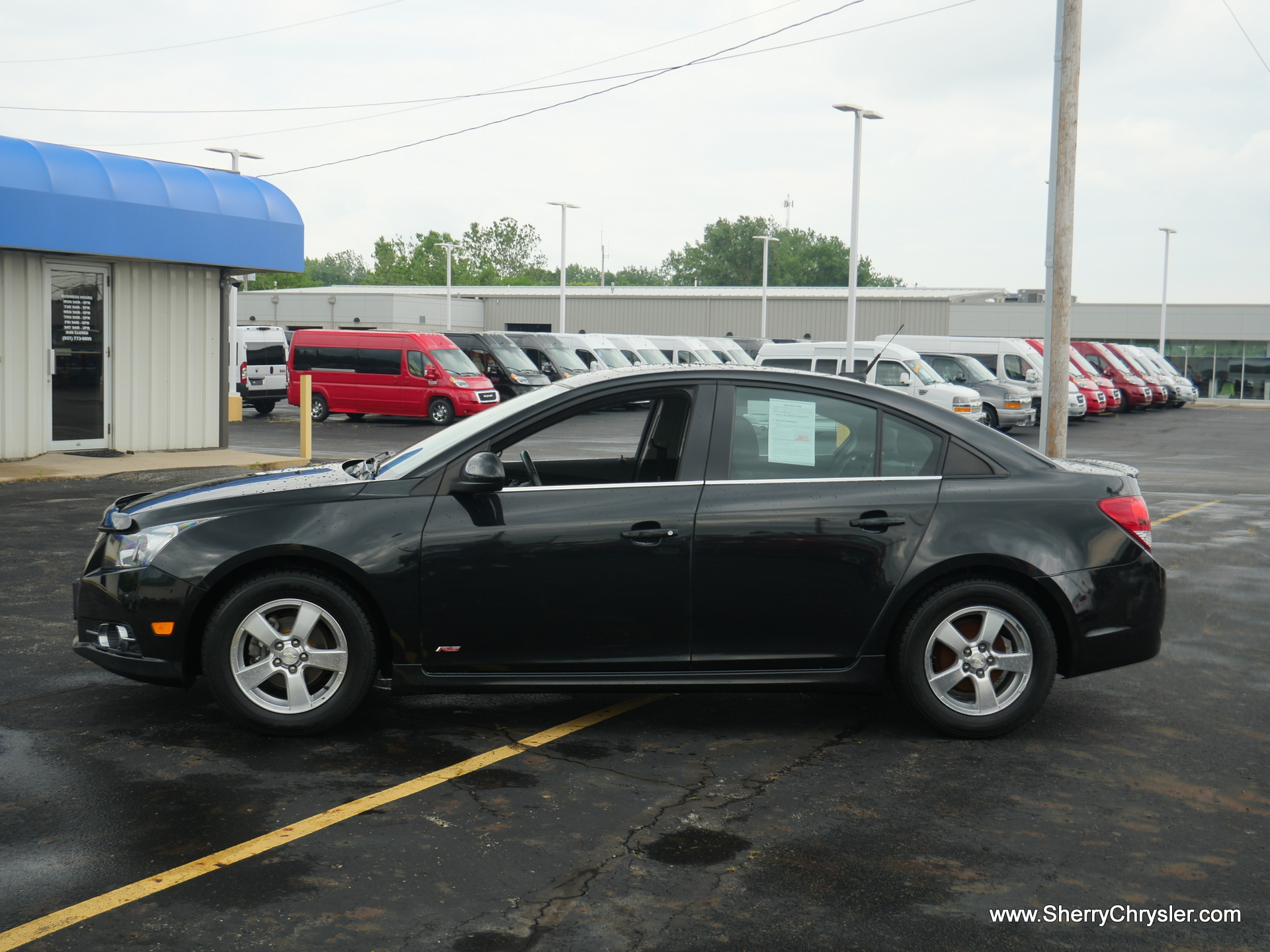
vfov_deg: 36.0
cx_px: 635
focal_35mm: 40
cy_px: 476
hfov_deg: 46.8
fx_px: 1468
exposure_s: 1/125
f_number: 5
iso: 200
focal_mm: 20
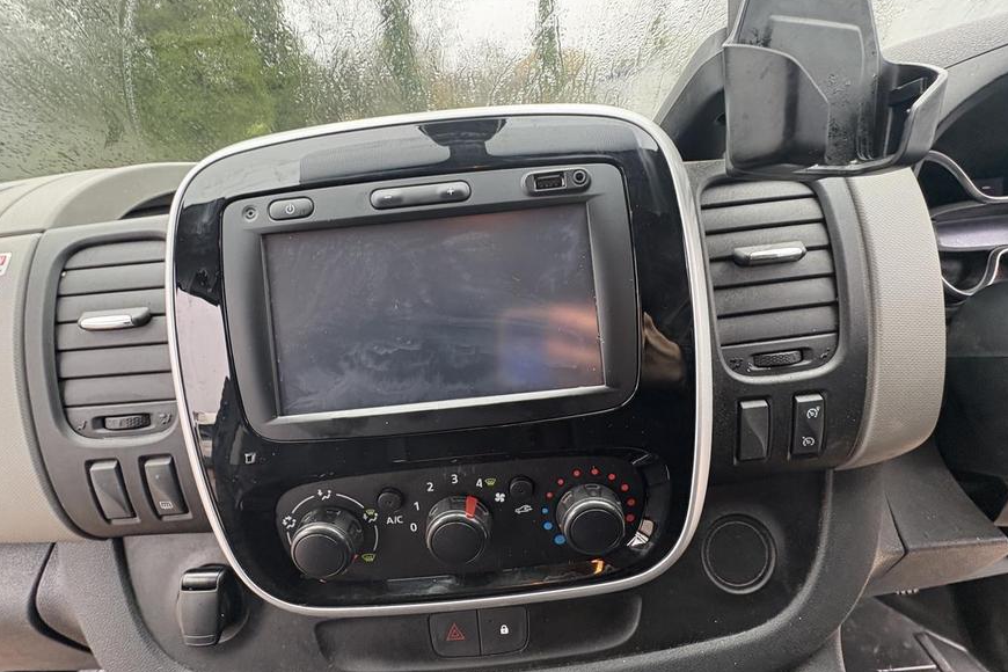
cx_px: 512
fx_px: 420
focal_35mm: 15
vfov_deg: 77.3
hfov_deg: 100.4
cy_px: 326
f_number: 2.2
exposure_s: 1/60
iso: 250
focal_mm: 2.22
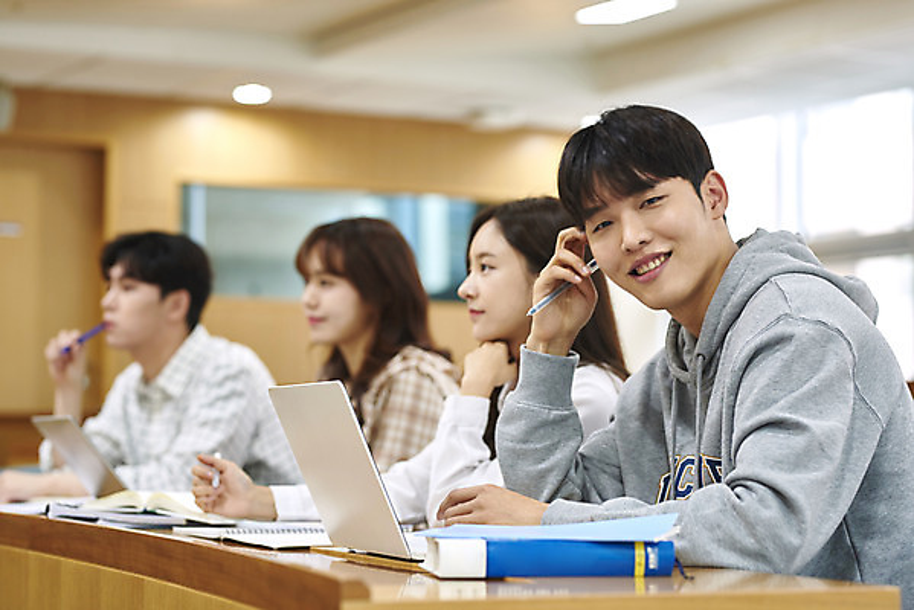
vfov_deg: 16.1
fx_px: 2159
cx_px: 457
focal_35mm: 85
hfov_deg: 23.9
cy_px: 305
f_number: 2.8
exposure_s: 1/125
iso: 1000
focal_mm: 85
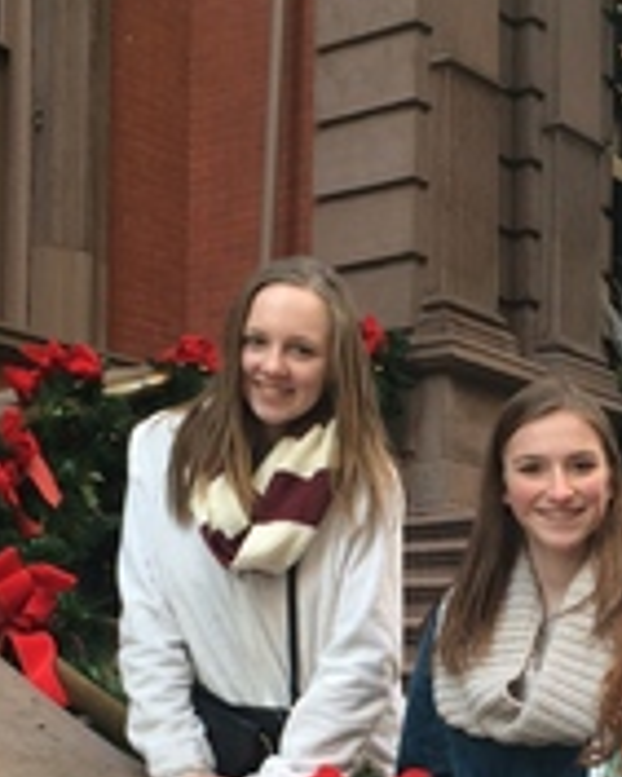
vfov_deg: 24.0
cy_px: 715
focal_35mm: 77
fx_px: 1770
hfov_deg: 19.7
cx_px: 507
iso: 40
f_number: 2.2
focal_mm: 4.15
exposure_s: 1/60
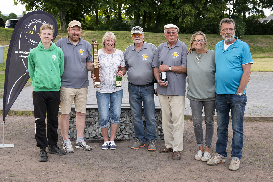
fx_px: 296
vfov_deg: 34.2
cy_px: 91
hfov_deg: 49.6
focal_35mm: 39
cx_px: 136
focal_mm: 26
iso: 400
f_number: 8
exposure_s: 1/160
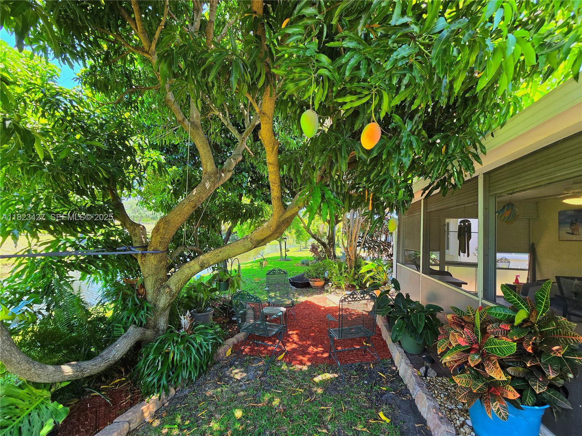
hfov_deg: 106.2
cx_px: 291
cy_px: 218
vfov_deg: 89.9
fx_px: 219
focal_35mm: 13
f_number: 2.2
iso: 64
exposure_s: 1/120
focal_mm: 2.2
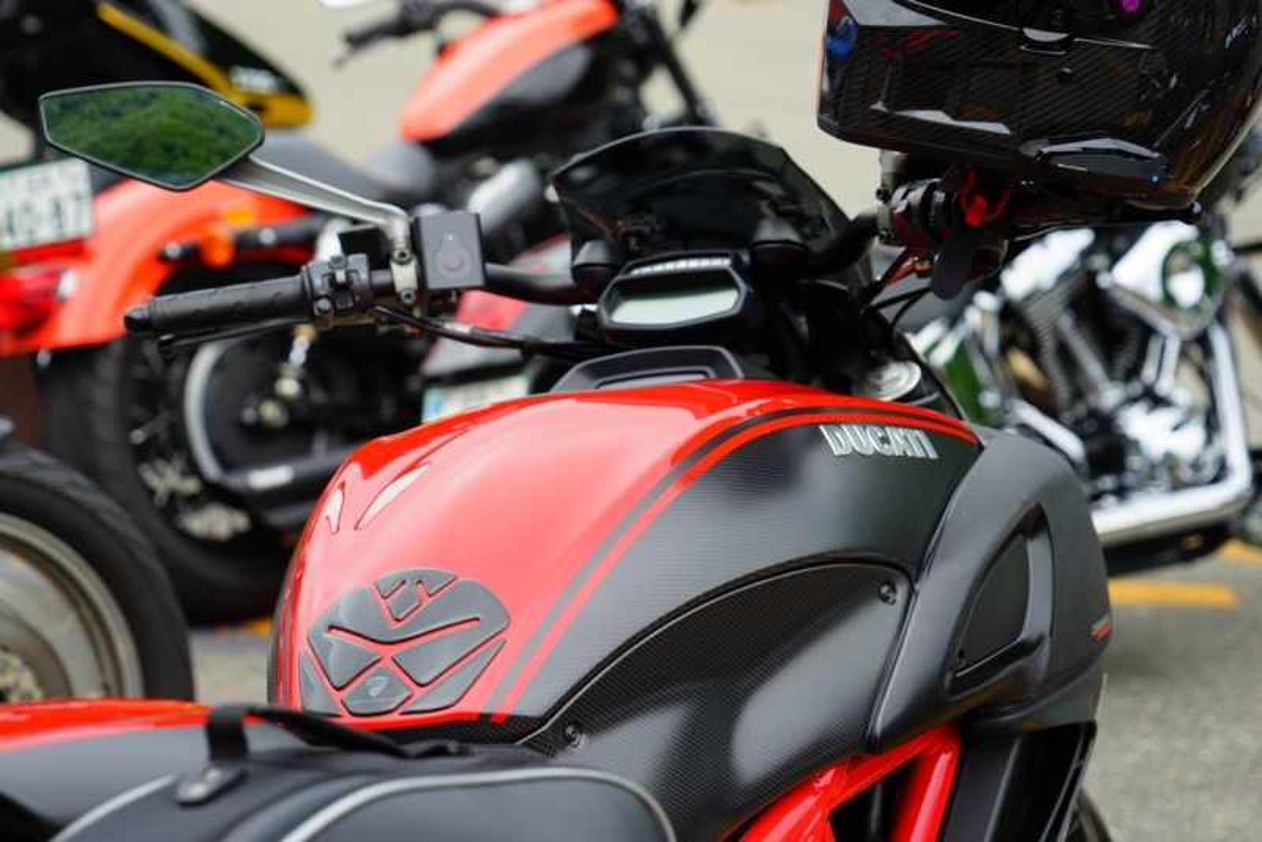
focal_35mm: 113
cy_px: 421
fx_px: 3962
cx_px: 631
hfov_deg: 18.1
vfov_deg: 12.1
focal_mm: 113
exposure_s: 1/125
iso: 100
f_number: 6.3
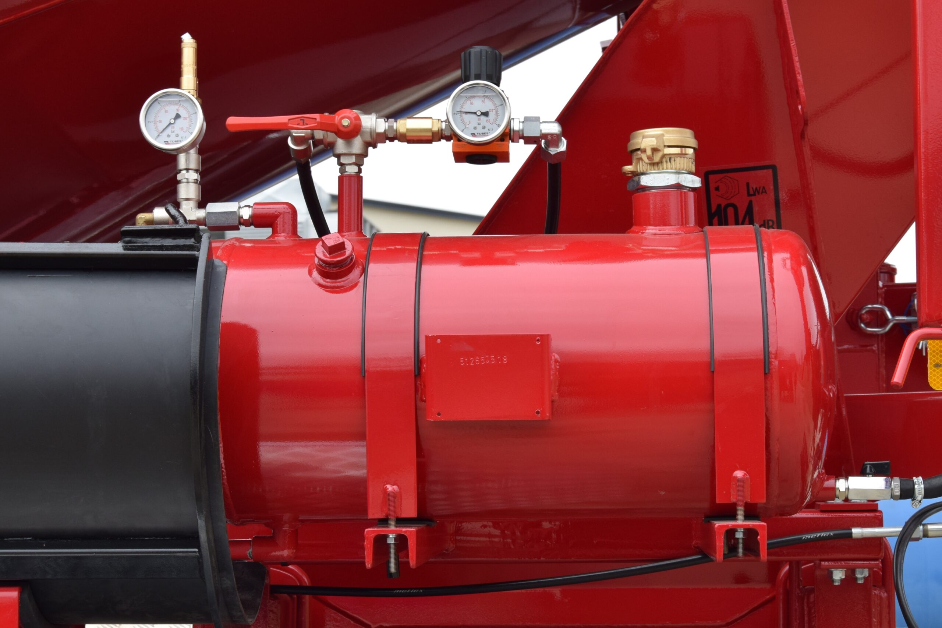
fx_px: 1766
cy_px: 314
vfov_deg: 20.2
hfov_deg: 29.9
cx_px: 471
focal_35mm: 68
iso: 320
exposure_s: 1/250
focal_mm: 45
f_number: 8
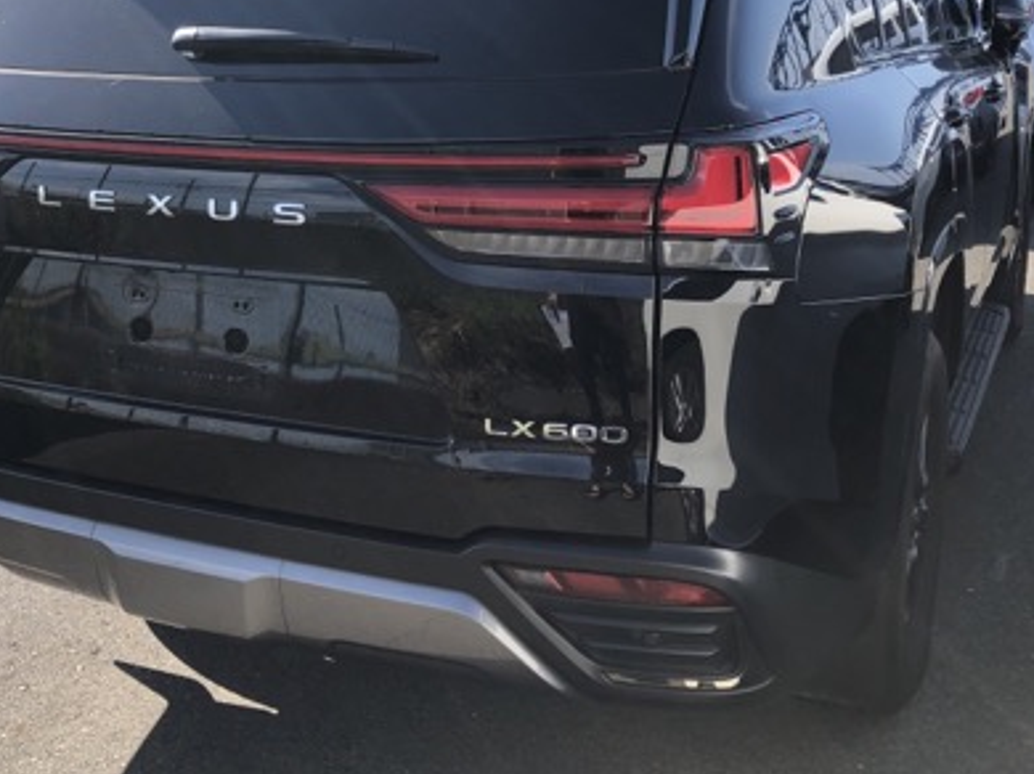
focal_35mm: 46
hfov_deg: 41.1
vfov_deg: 31.2
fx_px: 1373
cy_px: 244
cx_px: 408
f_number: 1.8
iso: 20
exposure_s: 1/685
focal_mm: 3.99
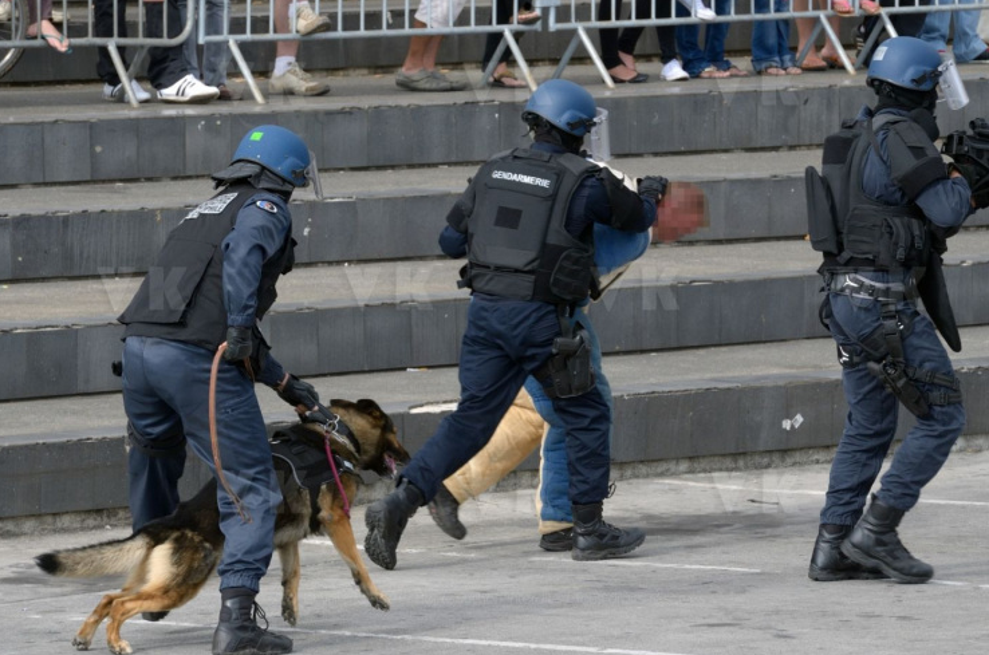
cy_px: 330
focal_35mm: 325
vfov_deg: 4.2
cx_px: 508
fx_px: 8911
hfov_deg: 6.4
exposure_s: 1/400
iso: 250
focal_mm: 200
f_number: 8
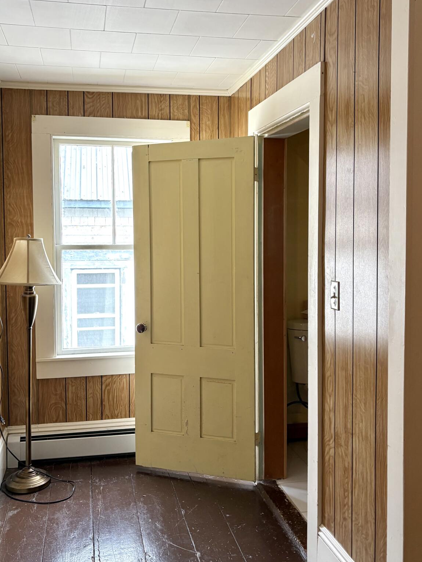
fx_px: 553
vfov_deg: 53.9
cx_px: 205
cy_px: 265
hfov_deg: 41.8
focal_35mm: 34
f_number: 1.6
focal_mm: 5.96
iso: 125
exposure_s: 1/105
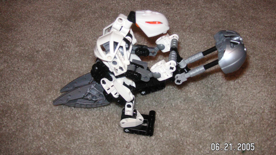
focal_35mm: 41
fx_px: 300
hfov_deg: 49.4
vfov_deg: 28.9
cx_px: 138
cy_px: 62
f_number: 2.8
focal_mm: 6.1
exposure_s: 1/45
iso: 160
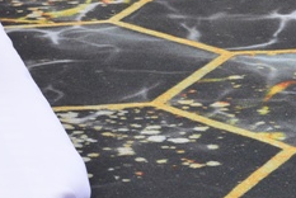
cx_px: -240
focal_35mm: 307
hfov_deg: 6.5
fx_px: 2527
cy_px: -194
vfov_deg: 4.4
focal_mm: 70
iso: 320
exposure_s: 1/125
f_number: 11
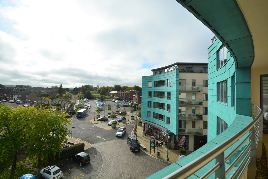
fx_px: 112
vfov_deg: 77.3
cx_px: 134
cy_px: 90
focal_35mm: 15
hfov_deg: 100.4
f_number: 10
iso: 100
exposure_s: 1/400
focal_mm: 10
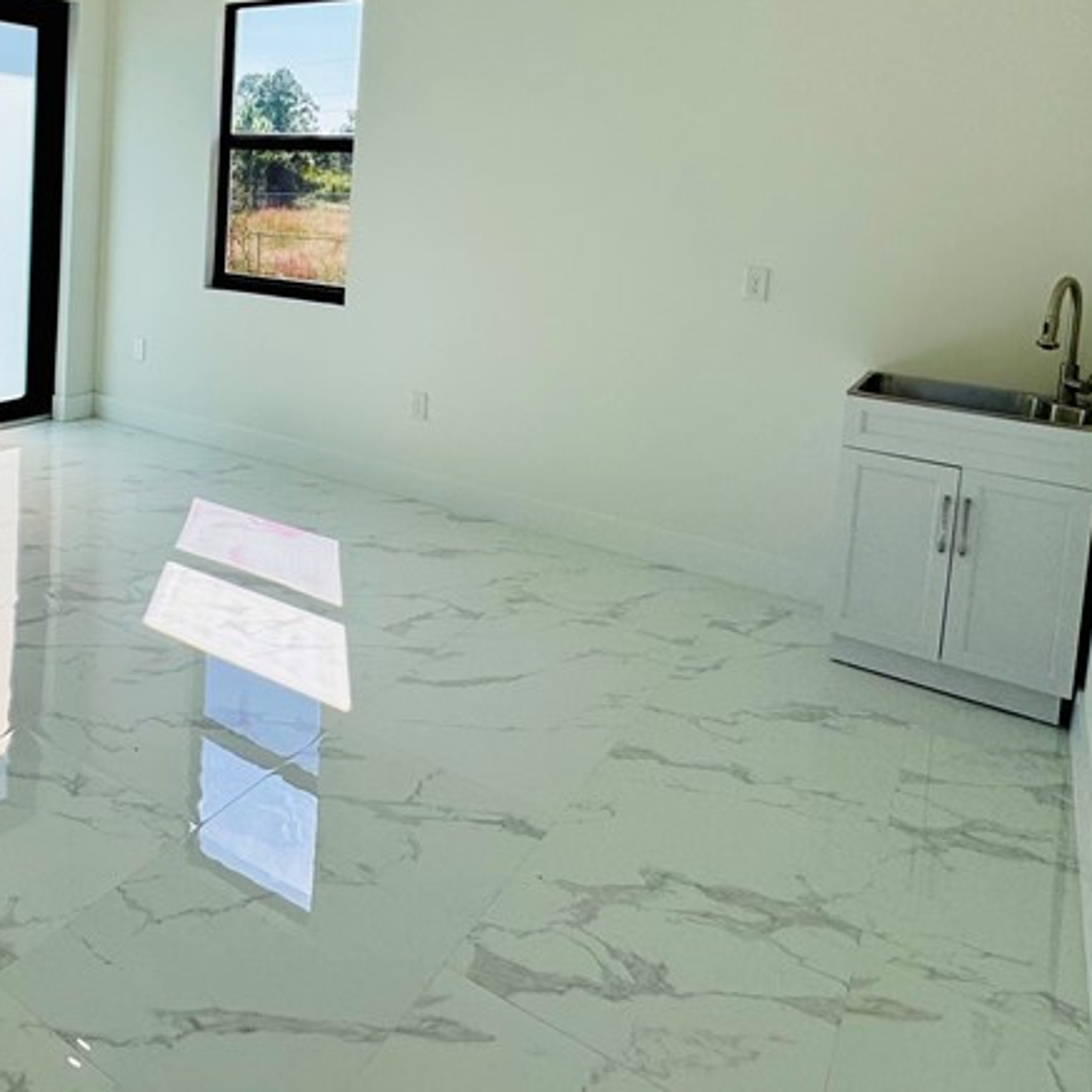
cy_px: 232
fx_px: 1035
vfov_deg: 52.4
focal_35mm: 29
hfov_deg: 51.7
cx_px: 202
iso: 40
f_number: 2.2
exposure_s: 1/505
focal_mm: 2.22
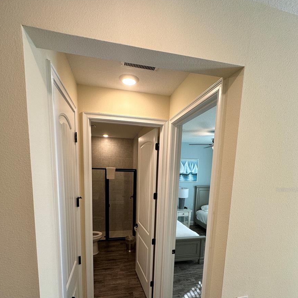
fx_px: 166
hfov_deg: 84.0
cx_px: 146
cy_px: 189
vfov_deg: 82.1
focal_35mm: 17
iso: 125
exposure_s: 1/120
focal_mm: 2.22
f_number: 2.2
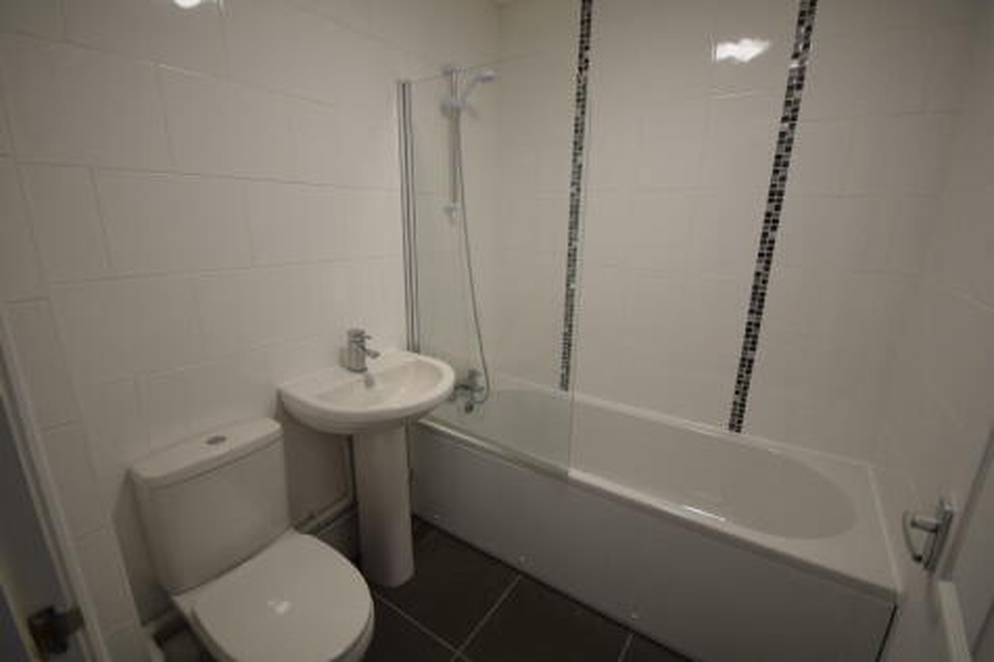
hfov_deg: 100.4
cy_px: 331
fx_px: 414
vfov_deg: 77.3
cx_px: 497
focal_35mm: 15
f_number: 4
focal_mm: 10
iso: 100
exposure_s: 1/13
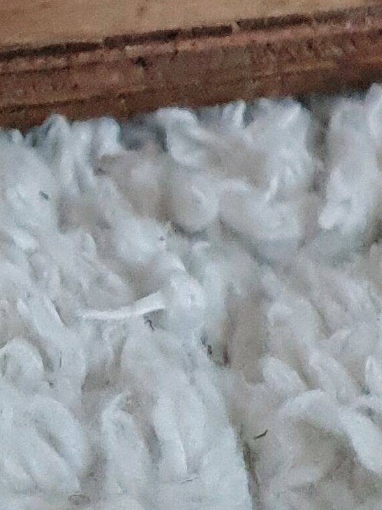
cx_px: 357
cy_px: -814
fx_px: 2002
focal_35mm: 136
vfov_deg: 11.3
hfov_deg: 10.8
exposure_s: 1/25
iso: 640
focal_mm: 5.4
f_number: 1.8
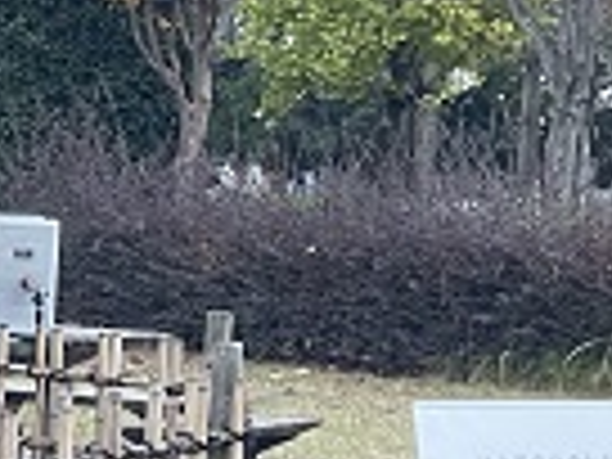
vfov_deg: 6.4
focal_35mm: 229
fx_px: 4049
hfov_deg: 8.2
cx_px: -684
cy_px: 621
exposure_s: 1/82
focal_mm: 6
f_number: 2
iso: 200
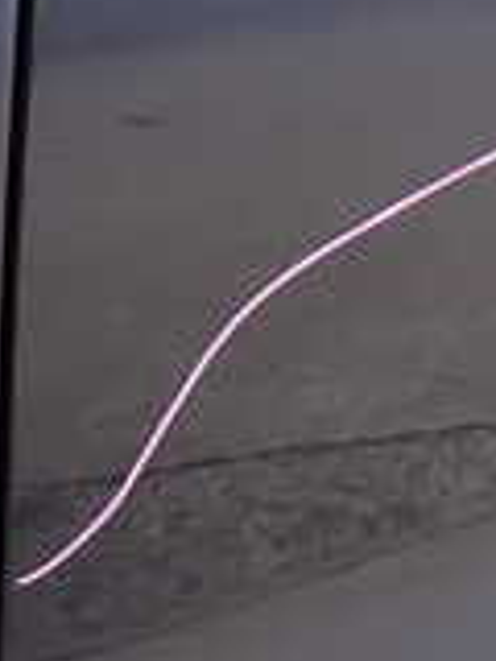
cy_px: 103
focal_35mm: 105
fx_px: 2006
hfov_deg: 12.7
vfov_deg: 18.5
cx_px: 913
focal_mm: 5.05
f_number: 3.2
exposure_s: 1/100
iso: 100
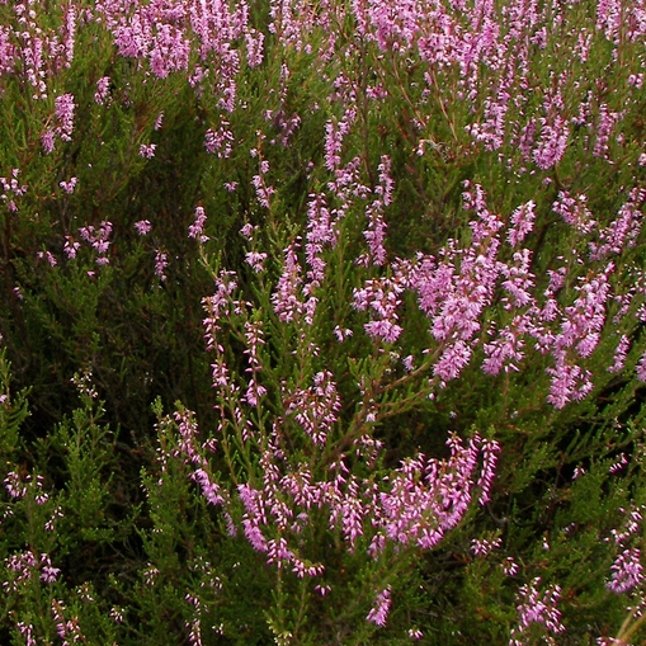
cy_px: 201
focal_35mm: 64
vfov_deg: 26.7
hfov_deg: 26.4
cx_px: 136
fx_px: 1351
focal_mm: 6
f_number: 4.5
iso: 100
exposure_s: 1/200
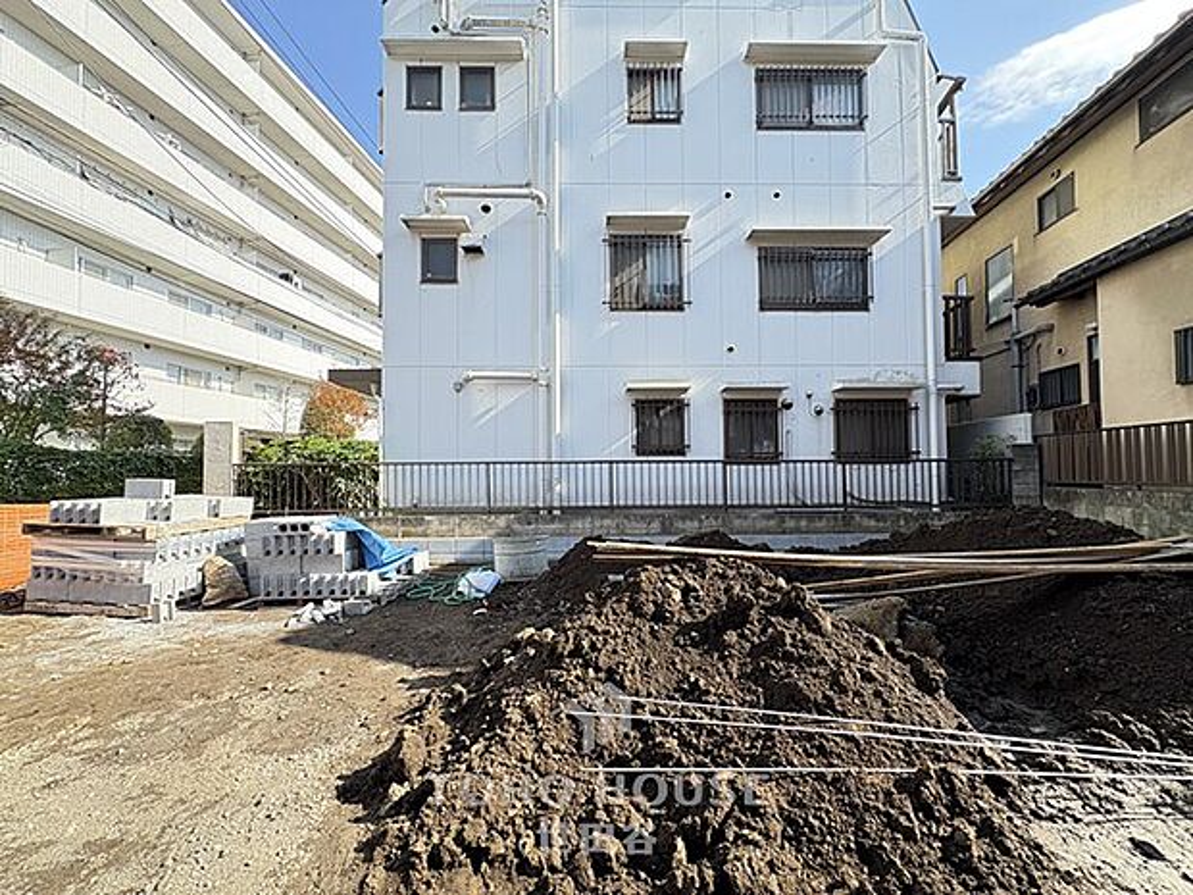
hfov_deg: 102.1
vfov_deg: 85.7
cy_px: 448
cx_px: 596
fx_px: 482
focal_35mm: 14
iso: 40
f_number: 2.2
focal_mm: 2.22
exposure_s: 1/266
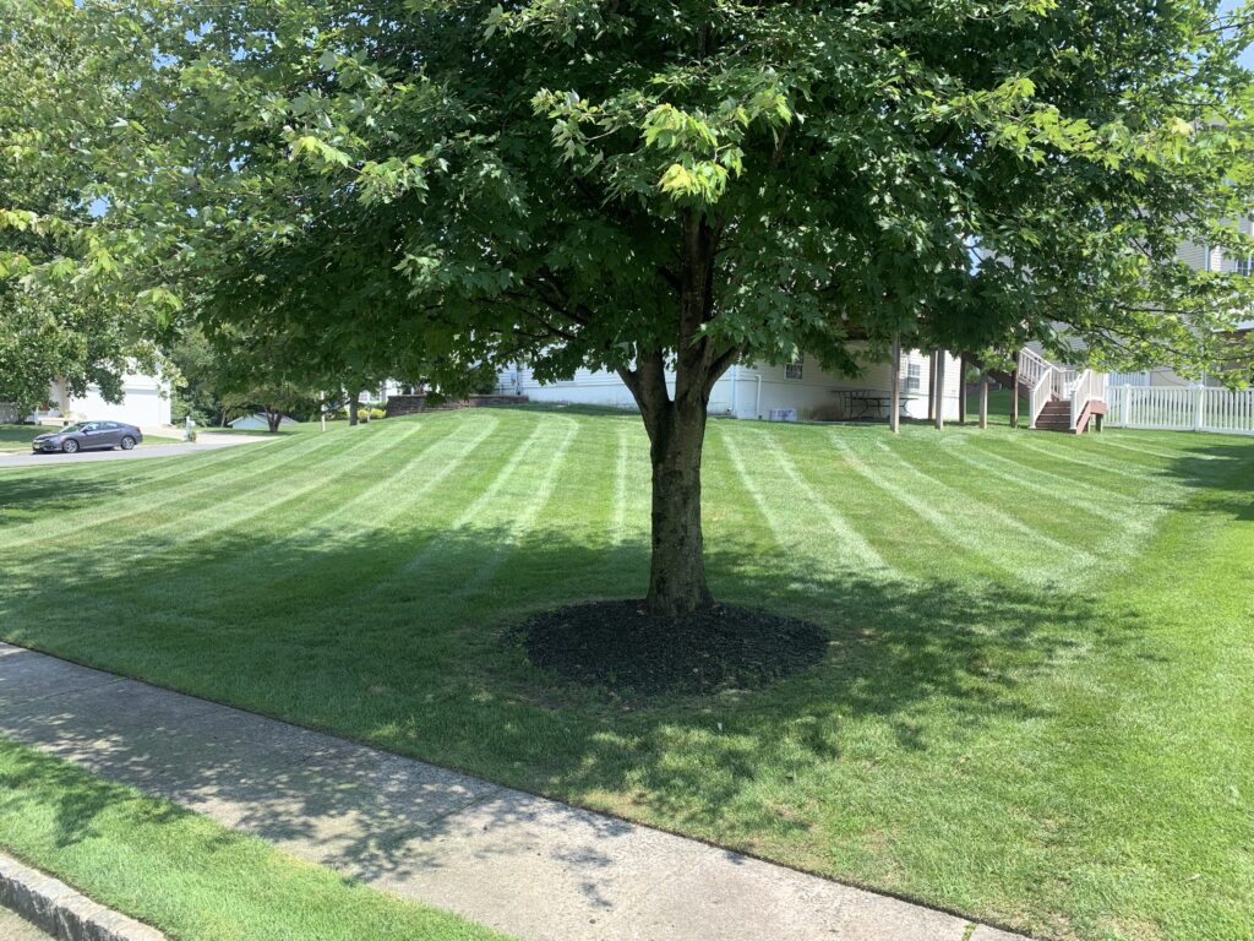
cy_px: 470
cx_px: 627
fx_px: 942
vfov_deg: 53.1
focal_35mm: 26
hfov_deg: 67.3
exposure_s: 1/552
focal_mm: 4.25
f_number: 1.8
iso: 25
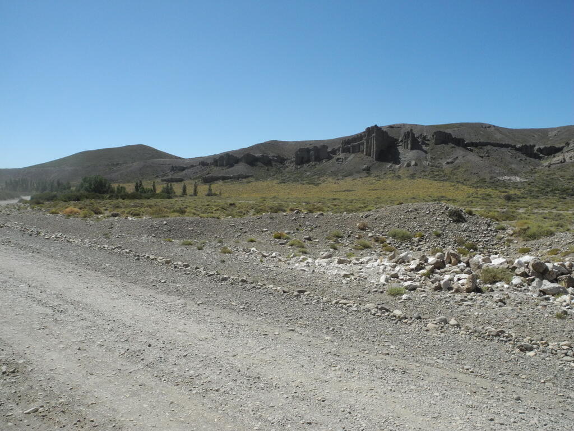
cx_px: 287
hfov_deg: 63.4
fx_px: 464
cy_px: 216
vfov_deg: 49.7
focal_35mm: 28
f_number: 6.3
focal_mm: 6
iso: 400
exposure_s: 1/2000
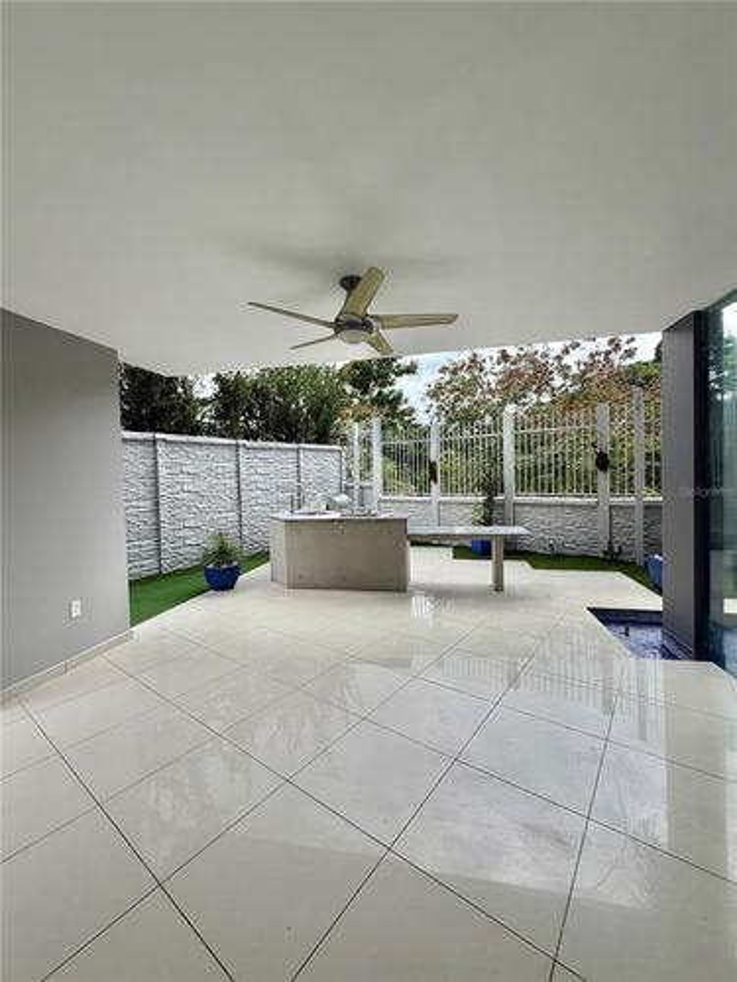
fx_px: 397
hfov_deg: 85.7
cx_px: 368
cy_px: 491
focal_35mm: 14
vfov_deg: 102.1
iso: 40
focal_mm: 2.22
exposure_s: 1/535
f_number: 2.2
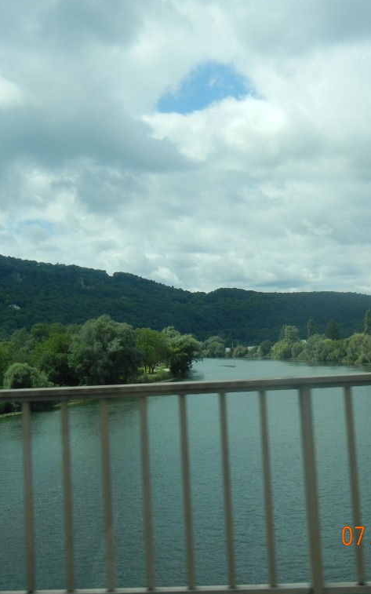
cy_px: 297
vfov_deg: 46.2
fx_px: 696
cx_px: 187
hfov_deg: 29.9
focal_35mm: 43
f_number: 7
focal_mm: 5.4
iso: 160
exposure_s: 1/412
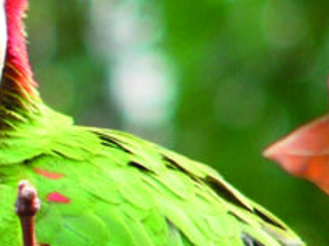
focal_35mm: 1188
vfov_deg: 1.3
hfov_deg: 1.7
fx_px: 11285
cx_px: -300
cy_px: 127
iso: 50
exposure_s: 1/40
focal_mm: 39.9
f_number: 2.8
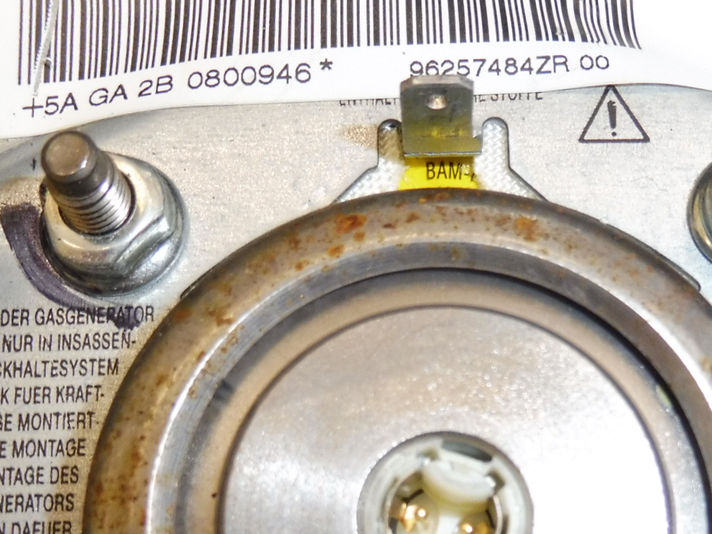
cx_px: 441
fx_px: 1152
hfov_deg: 34.2
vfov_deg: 25.5
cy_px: 457
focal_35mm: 56
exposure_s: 1/60
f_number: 3.5
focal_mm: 4.4
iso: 200
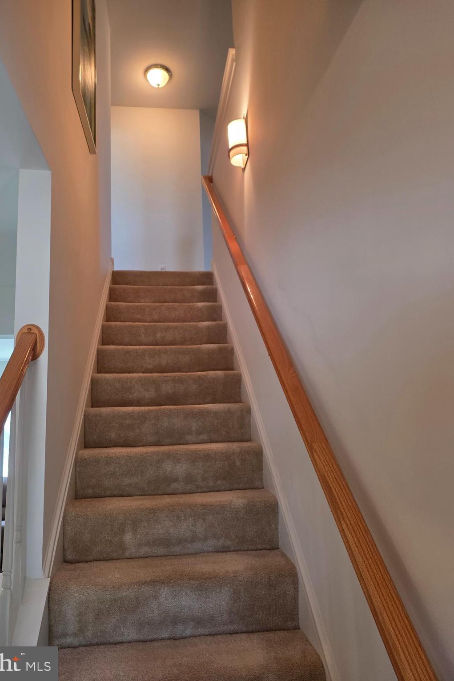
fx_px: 454
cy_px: 341
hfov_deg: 53.0
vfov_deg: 73.7
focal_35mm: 24
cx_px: 203
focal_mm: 6.3
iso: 200
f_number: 1.7
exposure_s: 1/120
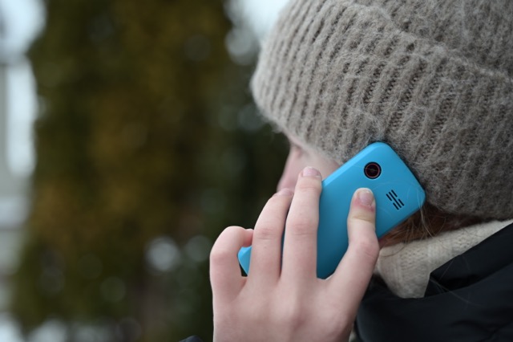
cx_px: 256
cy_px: 171
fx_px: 684
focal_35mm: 48
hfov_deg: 41.1
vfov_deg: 28.0
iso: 100
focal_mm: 48
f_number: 2.8
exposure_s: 1/250
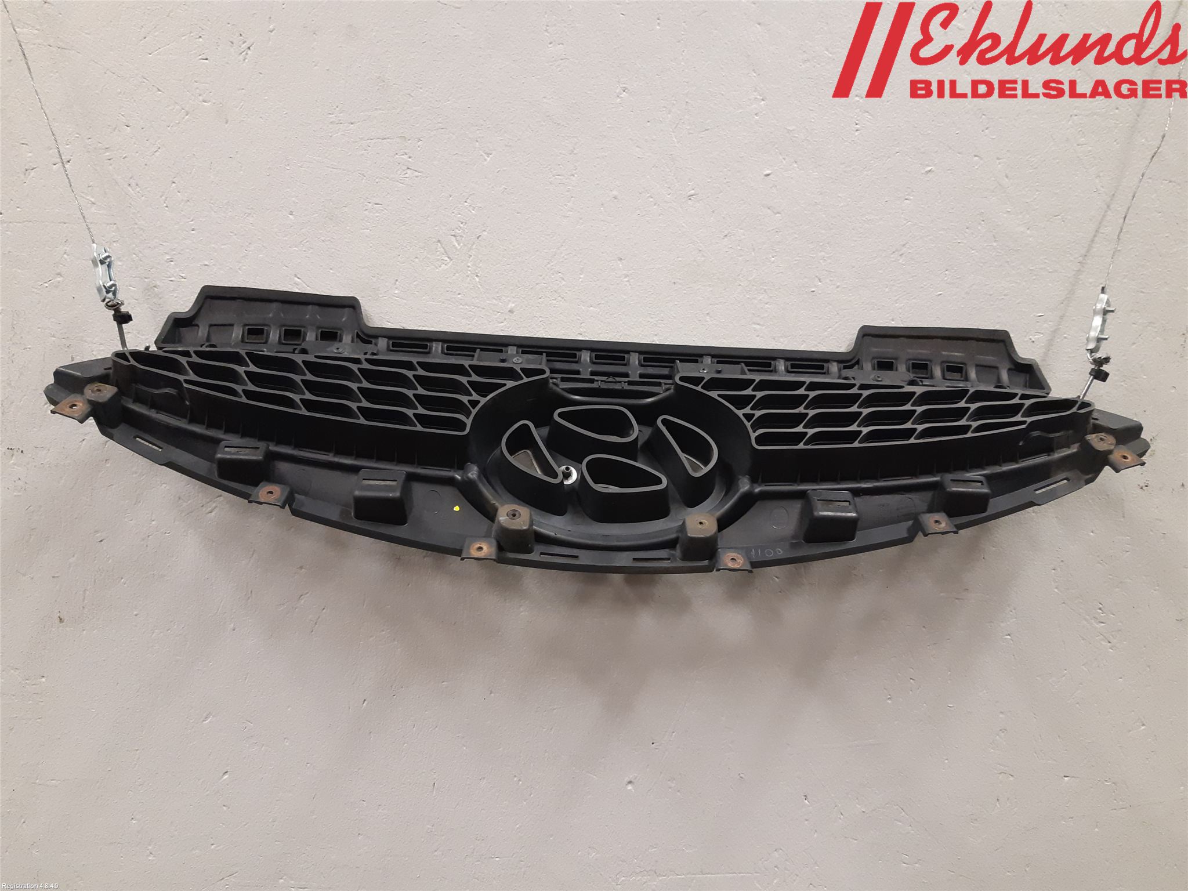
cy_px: 446
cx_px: 594
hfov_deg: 67.3
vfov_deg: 53.1
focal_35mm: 26
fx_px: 892
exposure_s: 1/50
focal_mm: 3.93
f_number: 1.7
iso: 250
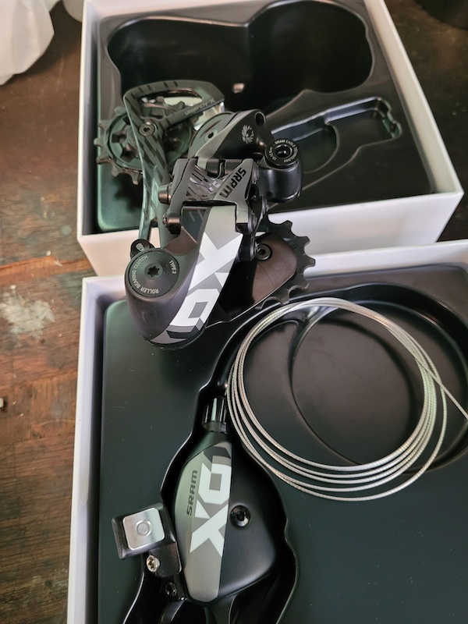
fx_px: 469
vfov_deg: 67.3
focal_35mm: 26
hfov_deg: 53.1
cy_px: 312
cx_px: 234
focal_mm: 5.4
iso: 500
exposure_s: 1/40
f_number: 1.8
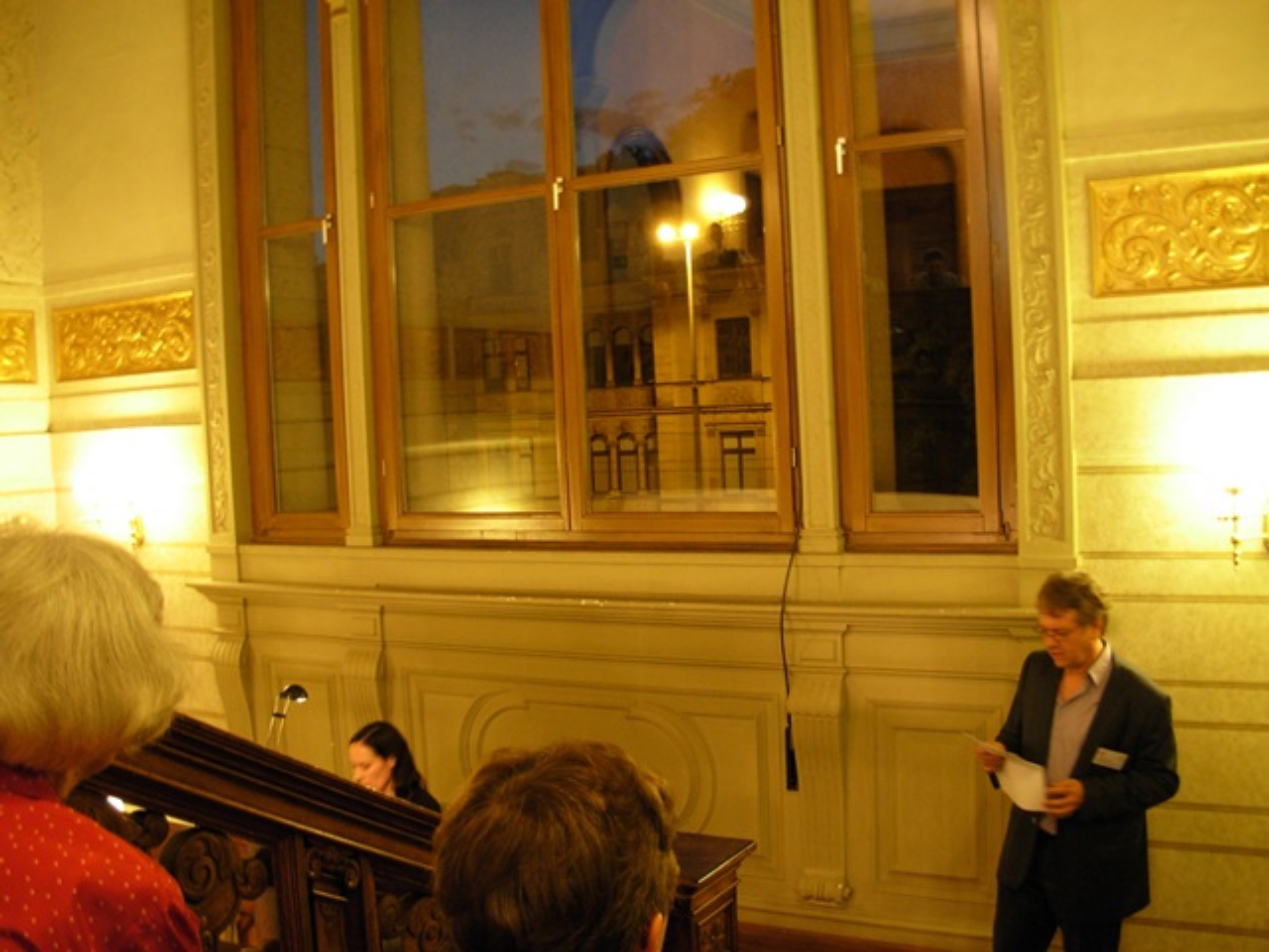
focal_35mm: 38
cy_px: 476
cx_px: 634
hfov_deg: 49.0
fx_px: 1393
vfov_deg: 37.7
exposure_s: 1/3.7
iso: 200
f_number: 2.9
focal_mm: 6.3
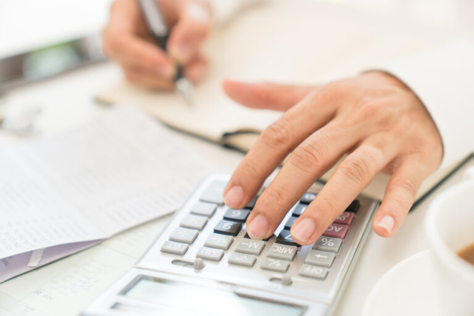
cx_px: 237
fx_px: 922
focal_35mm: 70
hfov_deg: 28.8
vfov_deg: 19.5
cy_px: 158
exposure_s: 1/160
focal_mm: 70
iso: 160
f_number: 2.8
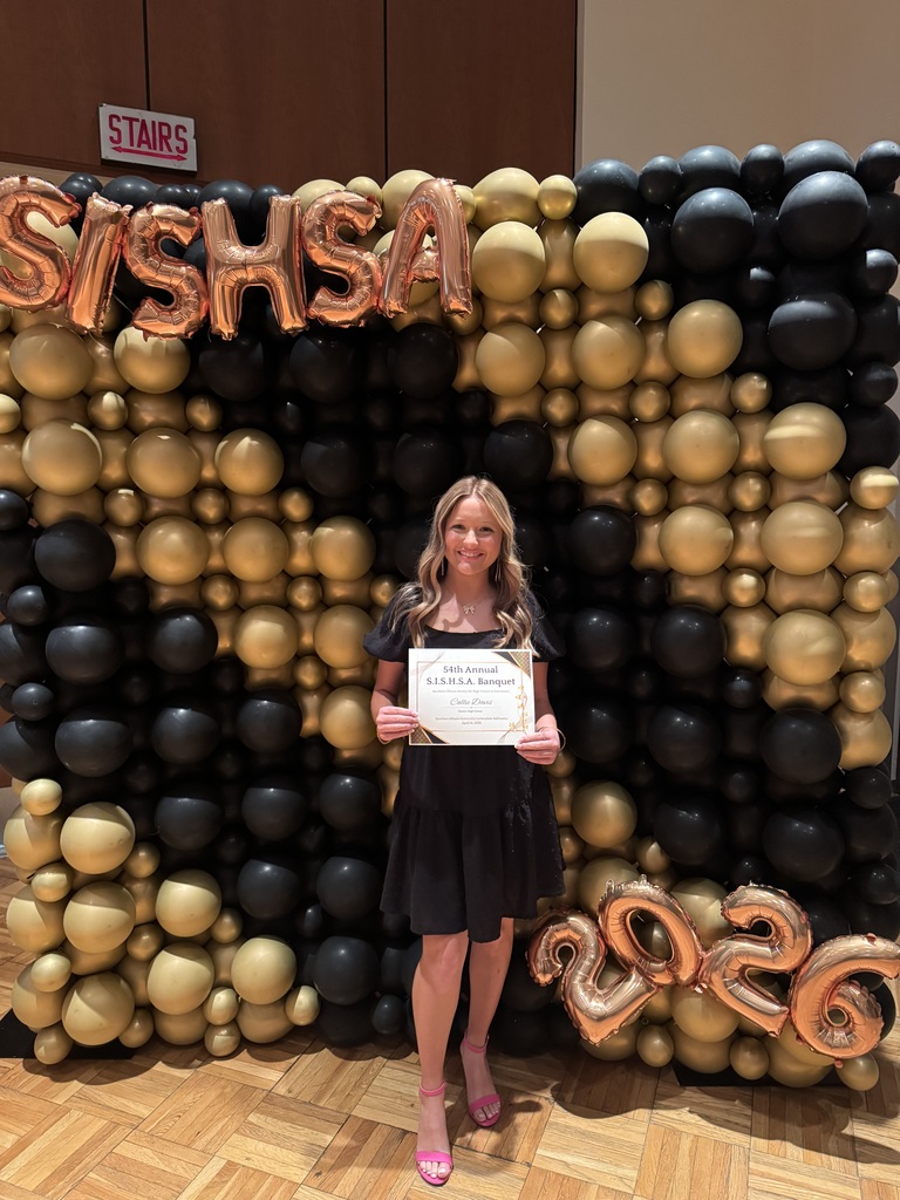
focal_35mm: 24
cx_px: 450
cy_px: 600
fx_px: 832
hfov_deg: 56.8
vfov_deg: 71.6
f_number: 1.78
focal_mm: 6.76
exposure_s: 1/30
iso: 800
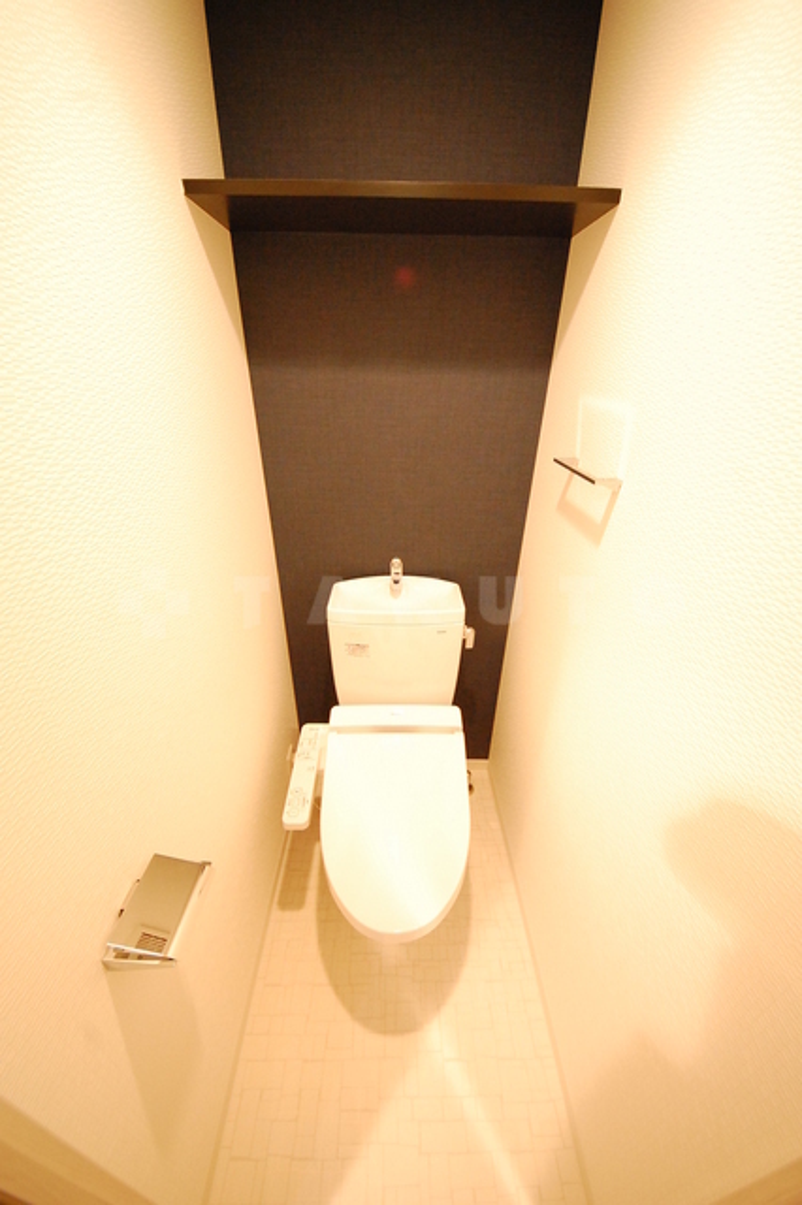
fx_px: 401
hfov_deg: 89.9
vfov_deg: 112.6
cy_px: 602
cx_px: 401
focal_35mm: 12
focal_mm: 8
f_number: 4.5
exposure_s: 1/25
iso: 1600
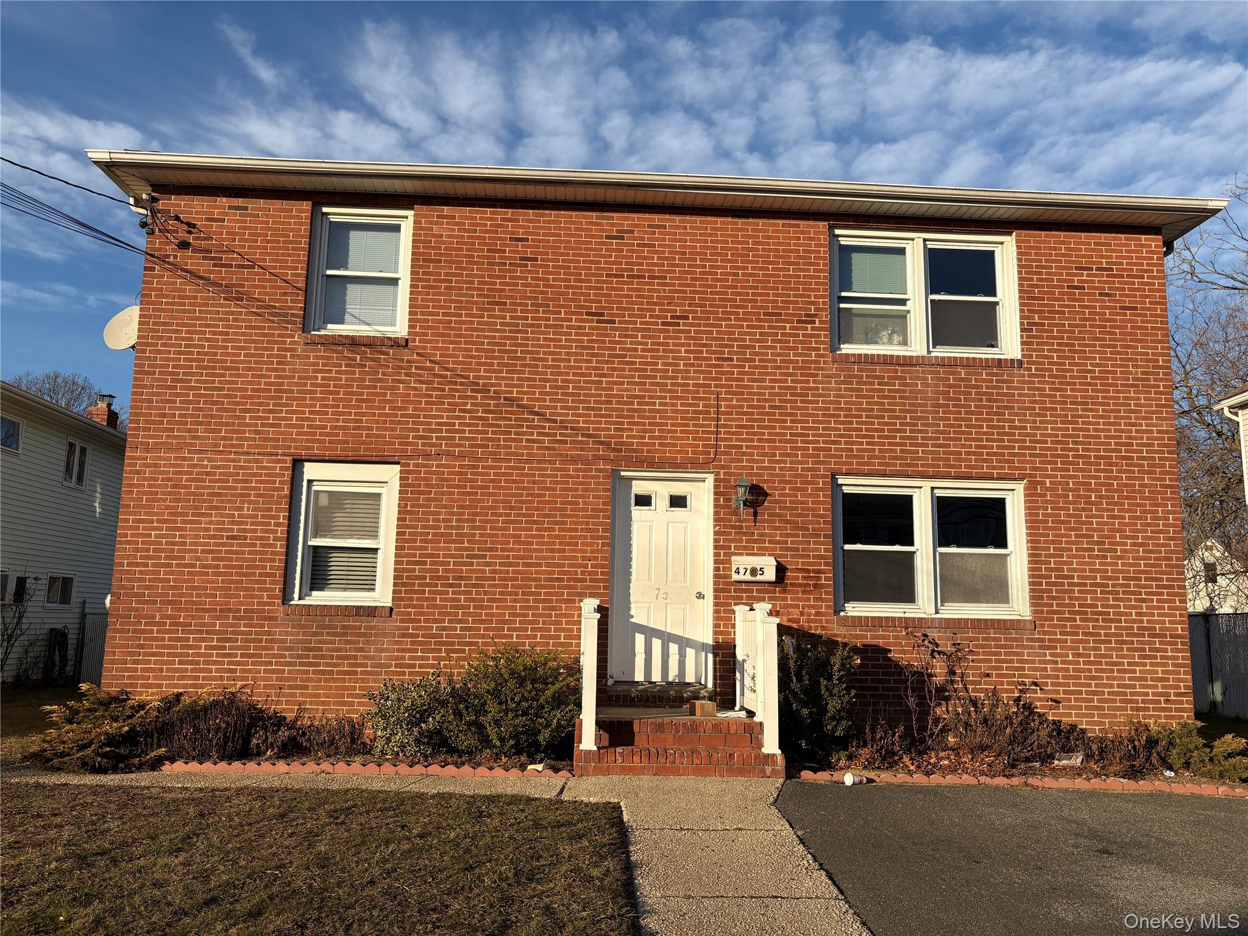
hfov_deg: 67.3
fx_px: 937
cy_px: 468
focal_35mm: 26
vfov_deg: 53.1
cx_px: 624
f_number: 1.6
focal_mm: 5.96
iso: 50
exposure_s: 1/3448
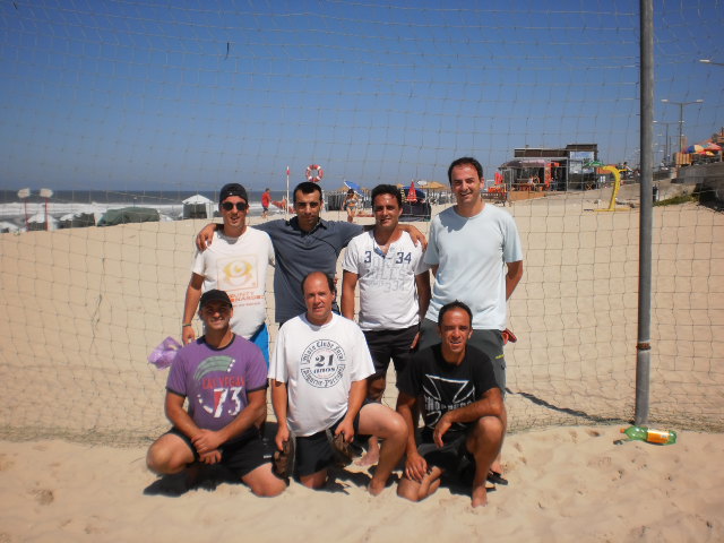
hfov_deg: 44.8
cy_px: 272
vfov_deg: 34.3
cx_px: 362
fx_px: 878
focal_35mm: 42
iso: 100
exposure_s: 1/2000
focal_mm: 7.4
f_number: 4.9
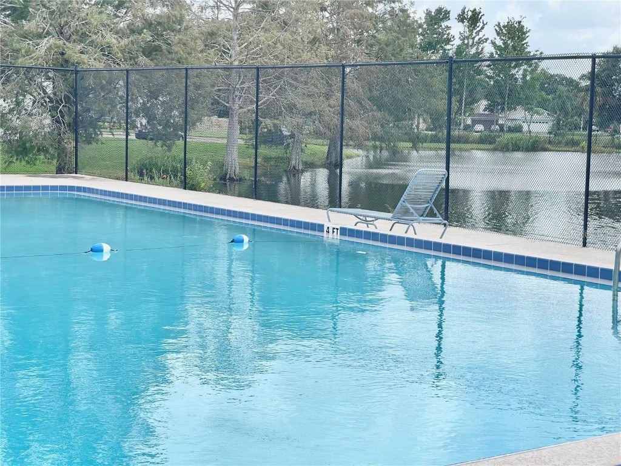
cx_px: 310
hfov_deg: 30.3
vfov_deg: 22.9
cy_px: 233
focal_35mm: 64
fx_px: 1148
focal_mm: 7.5
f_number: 2.2
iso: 20
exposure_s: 1/840
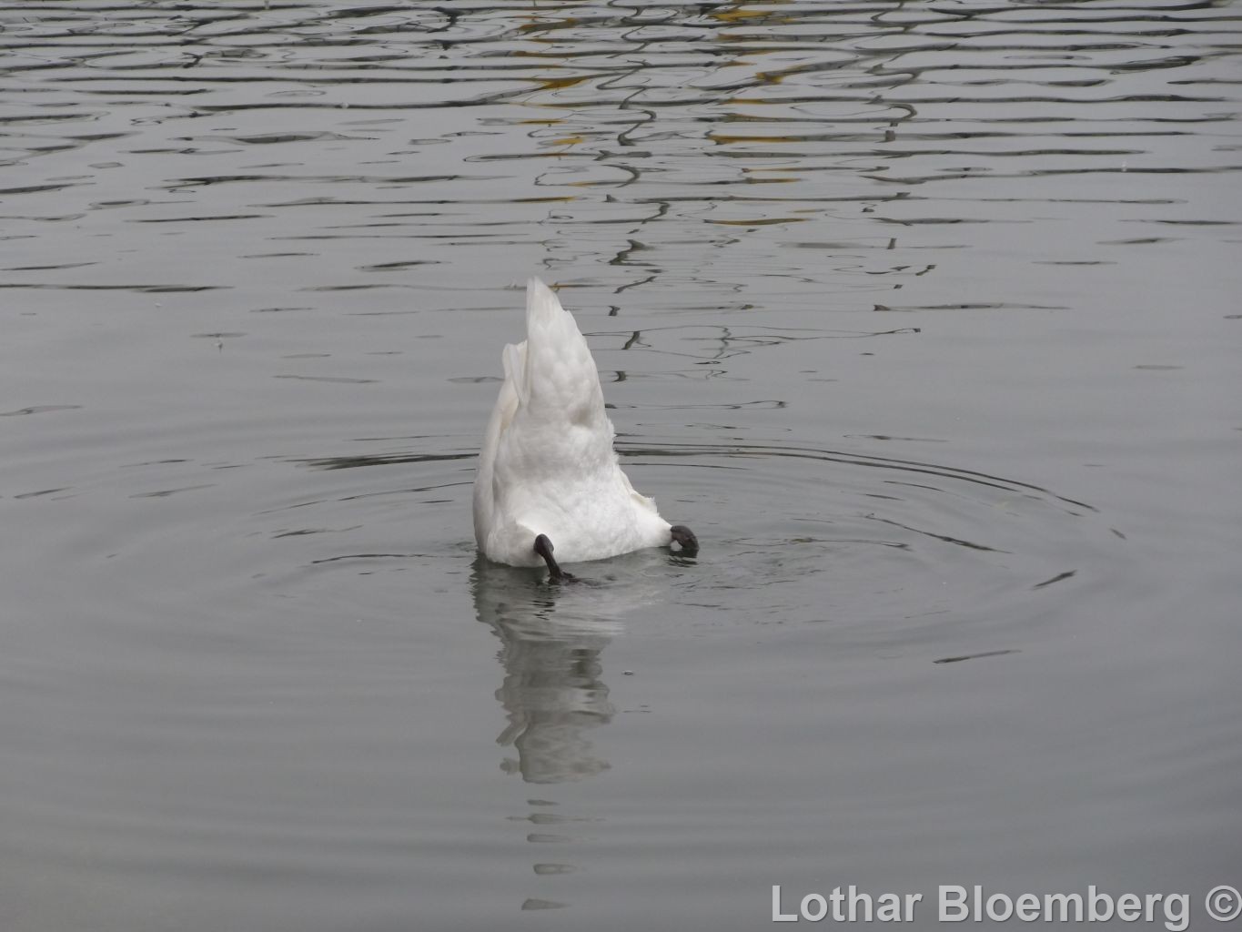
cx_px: 621
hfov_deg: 11.7
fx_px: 6064
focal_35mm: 169
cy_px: 466
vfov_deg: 8.8
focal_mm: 27.8
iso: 125
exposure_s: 1/60
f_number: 4.5
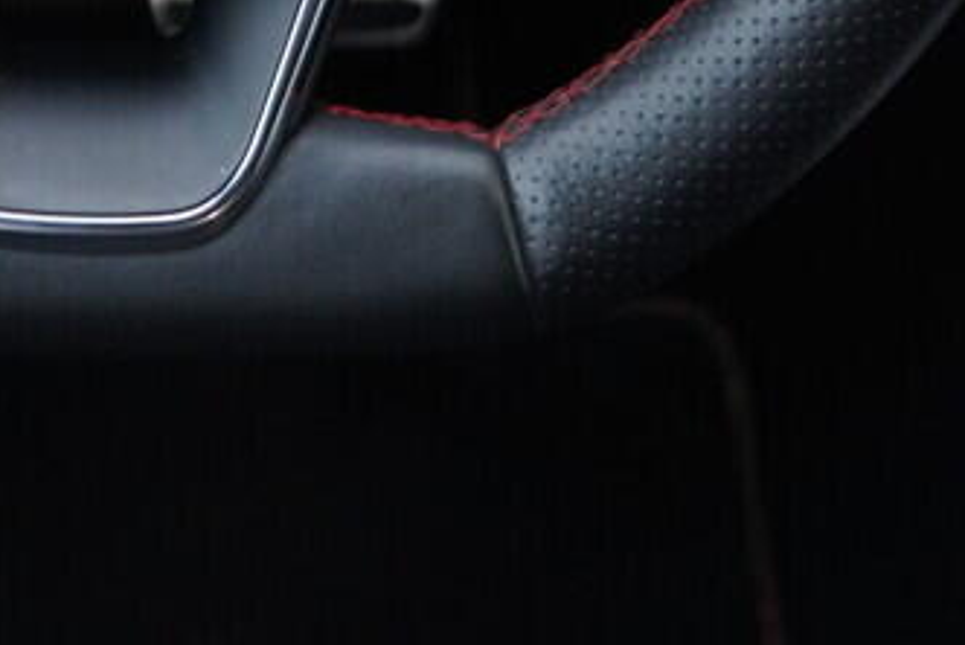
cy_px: -540
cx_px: 128
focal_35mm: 156
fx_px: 4185
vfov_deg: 8.5
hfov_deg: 13.1
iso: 250
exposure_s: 1/40
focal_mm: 24
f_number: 2.8
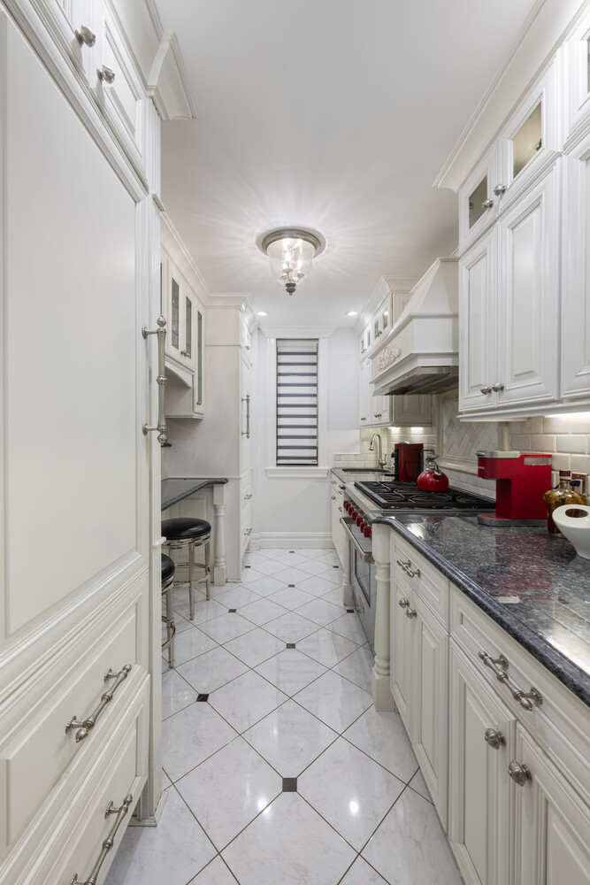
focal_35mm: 14
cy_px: 442
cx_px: 295
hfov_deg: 81.2
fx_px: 344
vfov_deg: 104.2
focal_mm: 14
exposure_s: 1/2.5
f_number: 8
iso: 320
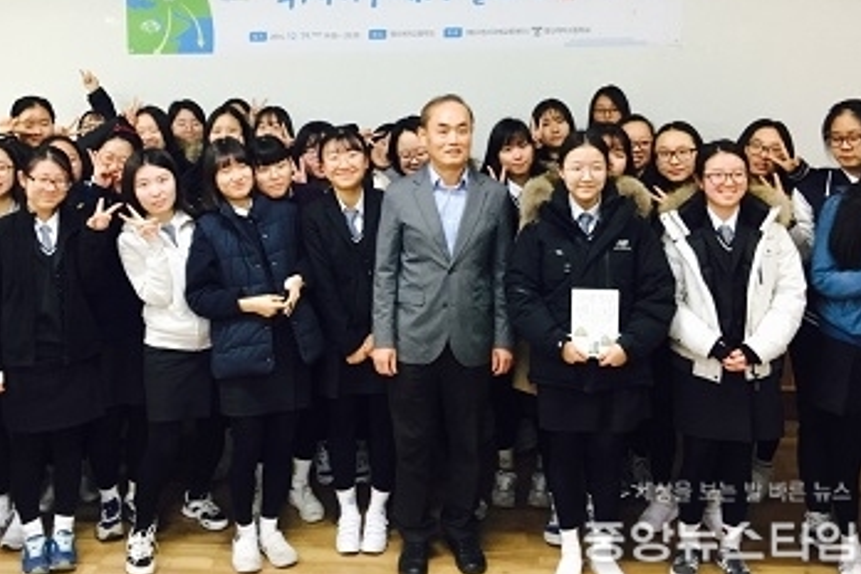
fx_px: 933
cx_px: 388
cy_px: 182
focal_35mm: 39
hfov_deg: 49.5
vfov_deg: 33.8
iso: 160
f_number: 2.2
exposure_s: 1/30
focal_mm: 4.15
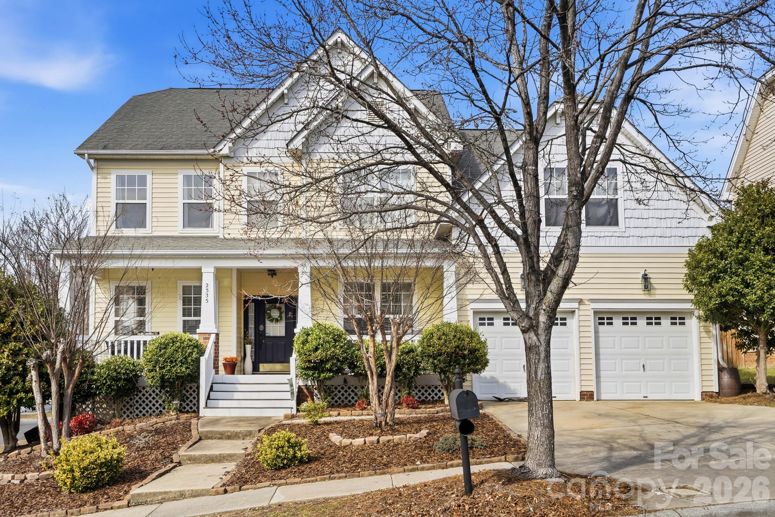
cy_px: 258
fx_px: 753
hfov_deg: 54.4
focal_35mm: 35
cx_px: 388
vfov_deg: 37.8
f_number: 11
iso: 50
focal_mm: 35
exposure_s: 1/4
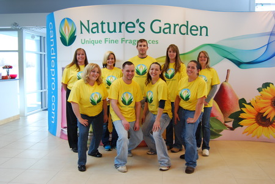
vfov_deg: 34.3
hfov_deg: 49.5
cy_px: 92
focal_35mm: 39
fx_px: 298
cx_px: 138
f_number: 4.5
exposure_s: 1/60
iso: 200
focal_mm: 26
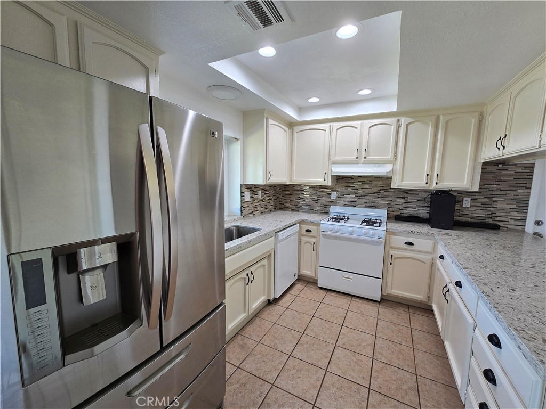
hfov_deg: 106.2
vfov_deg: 89.9
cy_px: 204
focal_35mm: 13
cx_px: 273
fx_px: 205
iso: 100
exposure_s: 1/60
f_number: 2.2
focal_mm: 2.2
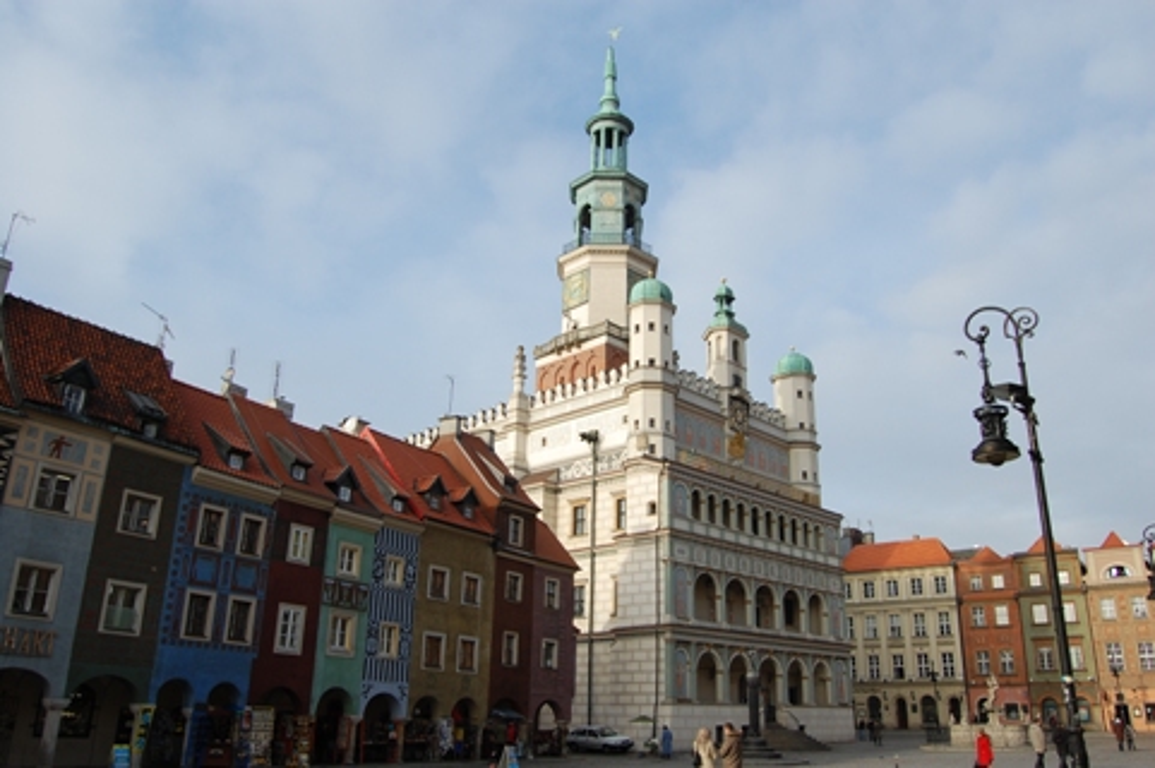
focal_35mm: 27
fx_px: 866
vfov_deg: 47.9
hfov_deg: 67.4
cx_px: 578
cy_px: 384
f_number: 10
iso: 220
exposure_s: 1/250
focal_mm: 18
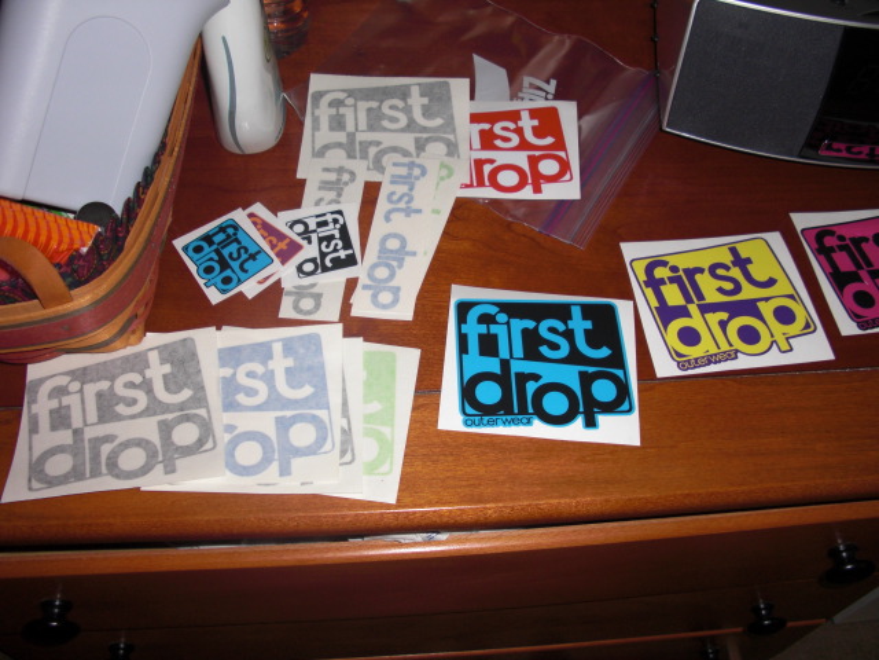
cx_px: 440
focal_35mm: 36
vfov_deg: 39.7
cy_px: 330
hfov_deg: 51.4
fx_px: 914
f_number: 2.8
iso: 100
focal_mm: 6.3
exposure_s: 1/60
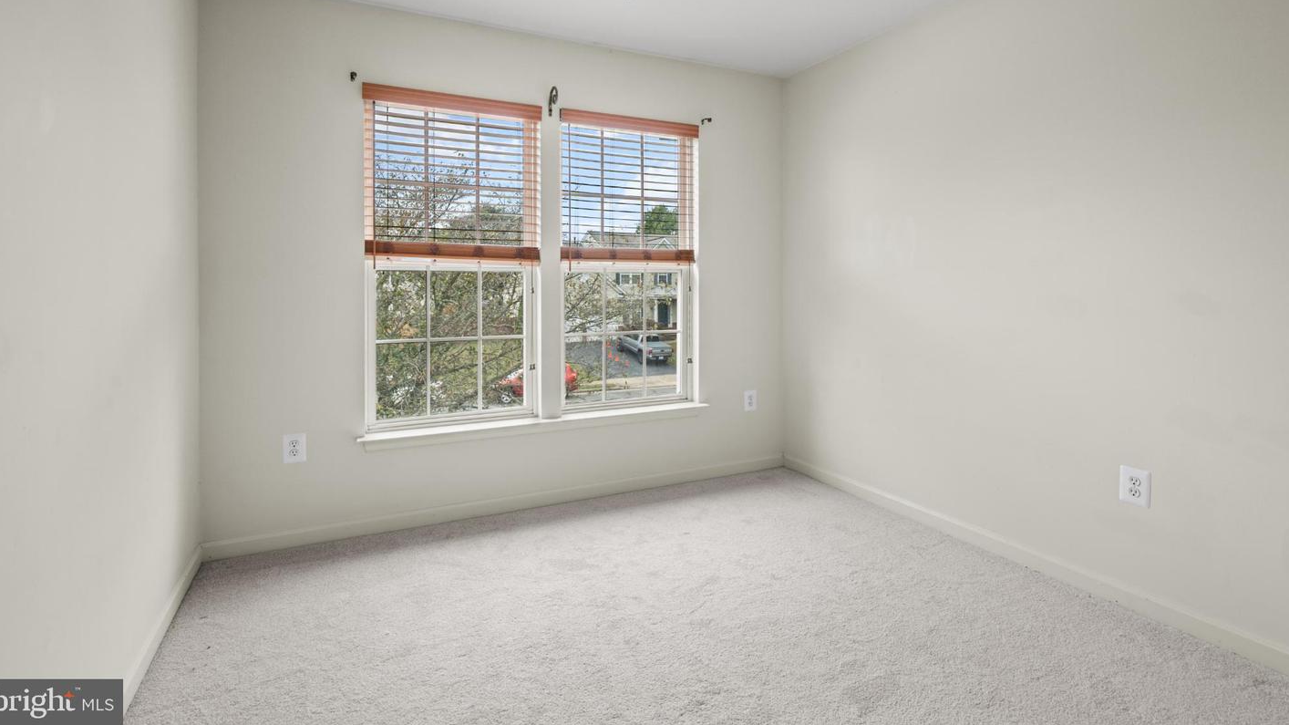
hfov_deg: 99.4
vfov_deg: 66.4
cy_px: 288
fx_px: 547
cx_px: 637
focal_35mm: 16
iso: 640
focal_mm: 15
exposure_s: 1/10
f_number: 8
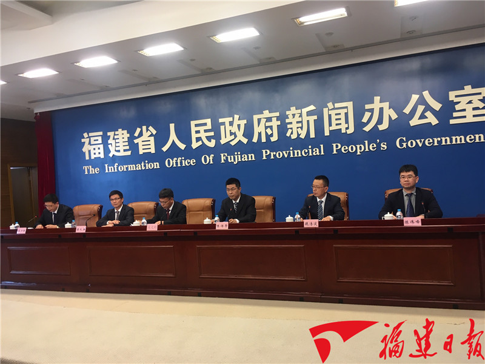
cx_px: 242
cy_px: 182
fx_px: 406
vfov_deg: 48.2
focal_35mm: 29
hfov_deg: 61.7
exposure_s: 1/33
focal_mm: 4.15
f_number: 2.2
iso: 40
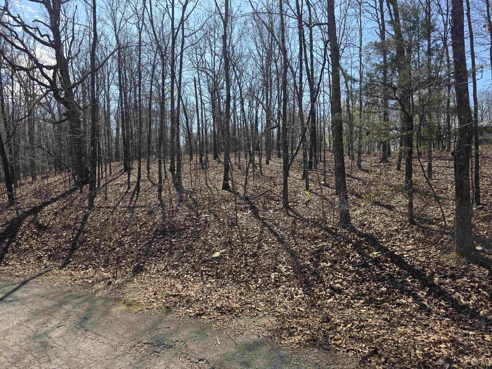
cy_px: 184
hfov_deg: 73.9
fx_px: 327
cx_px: 246
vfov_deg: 58.9
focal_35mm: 23
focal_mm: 6.3
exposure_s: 1/3194
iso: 80
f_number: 1.7
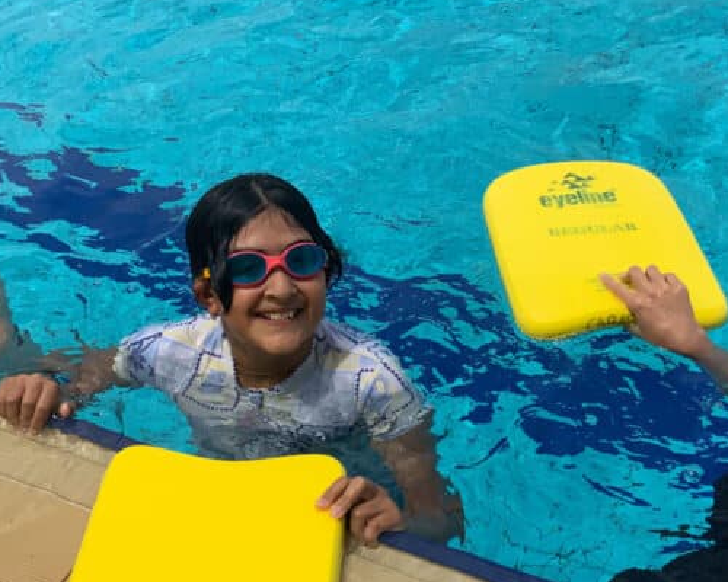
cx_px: 349
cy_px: 332
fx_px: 1250
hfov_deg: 32.5
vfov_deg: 26.2
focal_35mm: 58
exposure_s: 1/3000
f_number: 1.8
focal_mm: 3
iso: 16
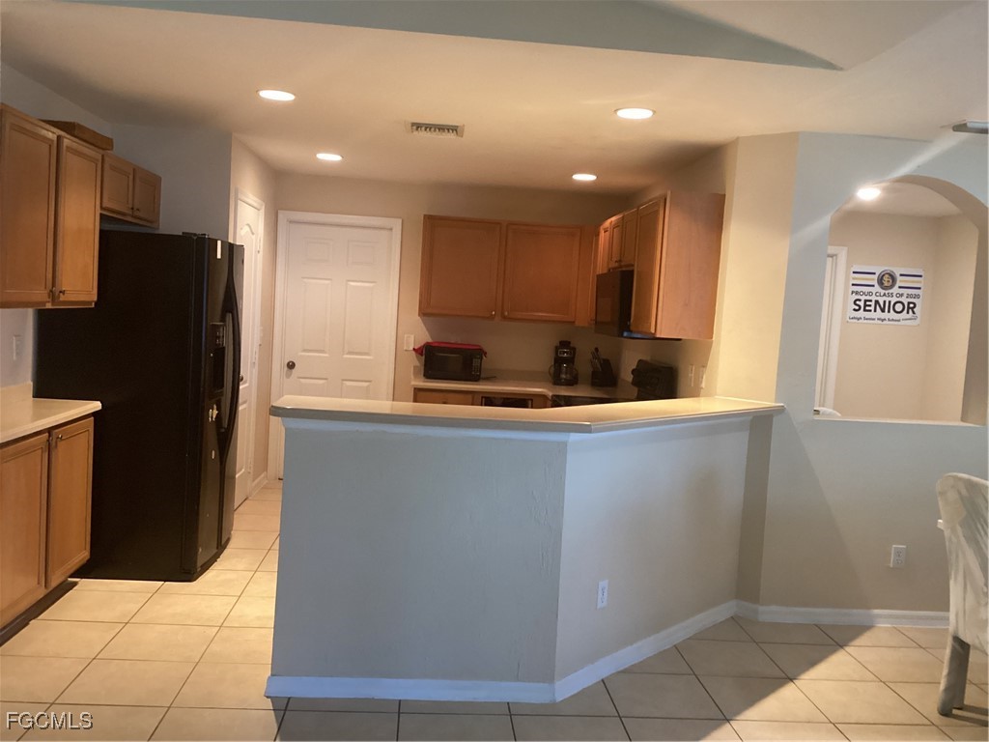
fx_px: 886
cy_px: 371
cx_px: 494
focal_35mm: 31
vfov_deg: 45.4
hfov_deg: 58.4
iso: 250
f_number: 2.4
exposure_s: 1/40
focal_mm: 3.3
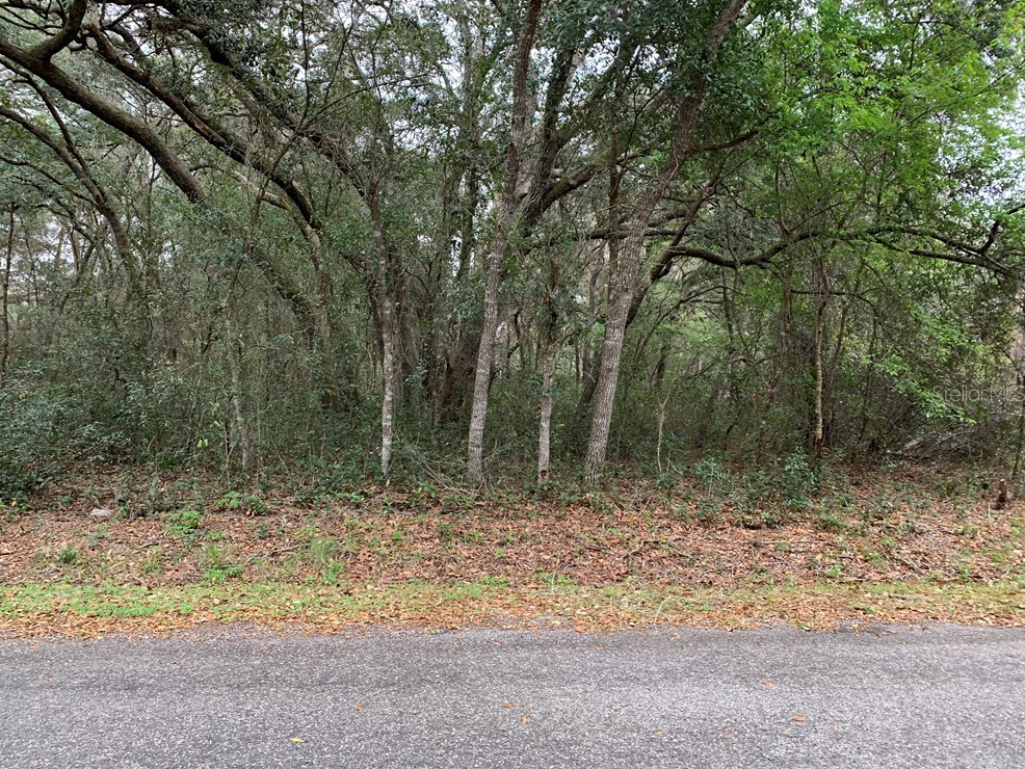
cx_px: 498
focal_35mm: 27
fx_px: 800
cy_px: 393
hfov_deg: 65.3
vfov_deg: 51.4
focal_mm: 4.25
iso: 125
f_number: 1.8
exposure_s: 1/60
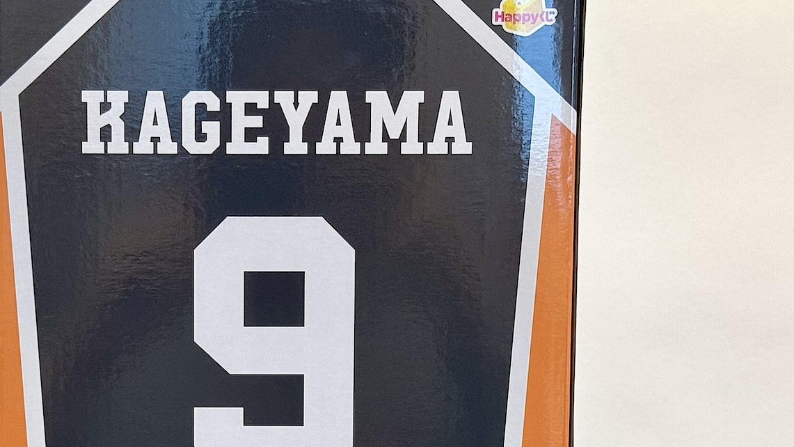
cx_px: 255
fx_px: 1853
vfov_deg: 13.6
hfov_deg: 24.1
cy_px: 407
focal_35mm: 88
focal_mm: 6.76
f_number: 1.78
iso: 80
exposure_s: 1/50
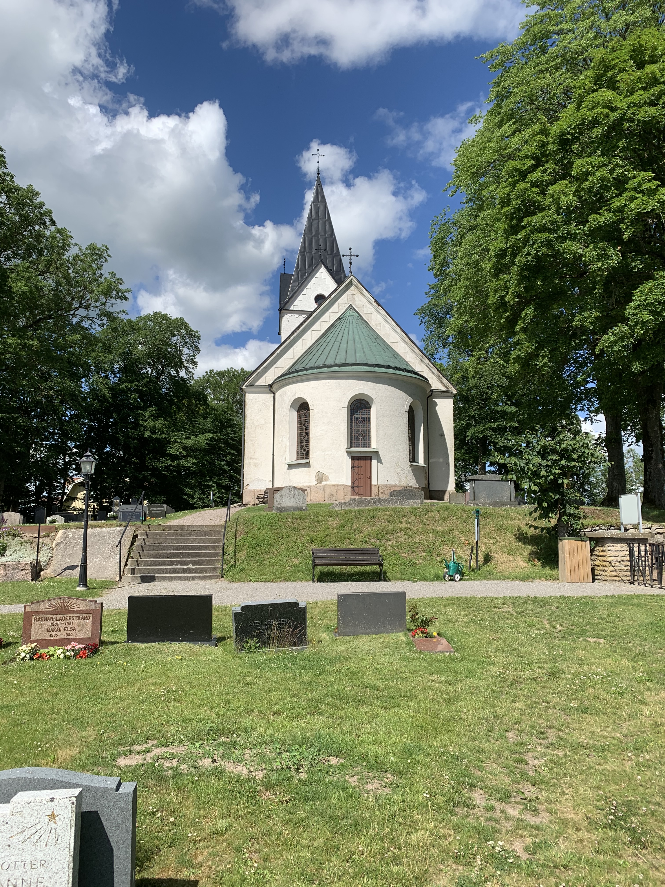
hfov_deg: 53.1
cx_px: 332
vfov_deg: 67.3
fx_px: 666
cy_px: 444
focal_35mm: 26
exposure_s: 1/2421
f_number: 1.8
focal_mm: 4.25
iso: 25
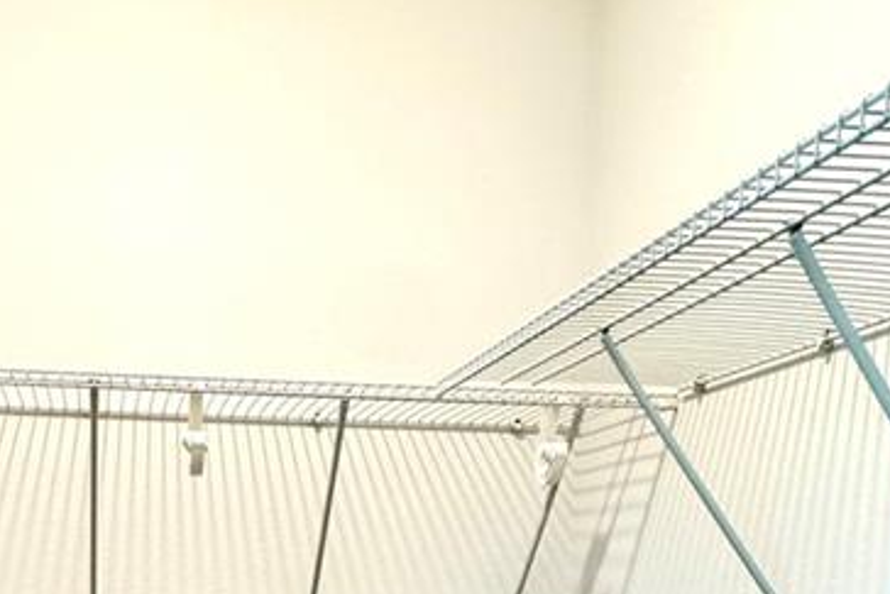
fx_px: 1187
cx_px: 252
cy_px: 794
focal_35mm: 48
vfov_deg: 24.2
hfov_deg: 40.2
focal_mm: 2.22
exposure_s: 1/60
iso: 500
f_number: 2.2
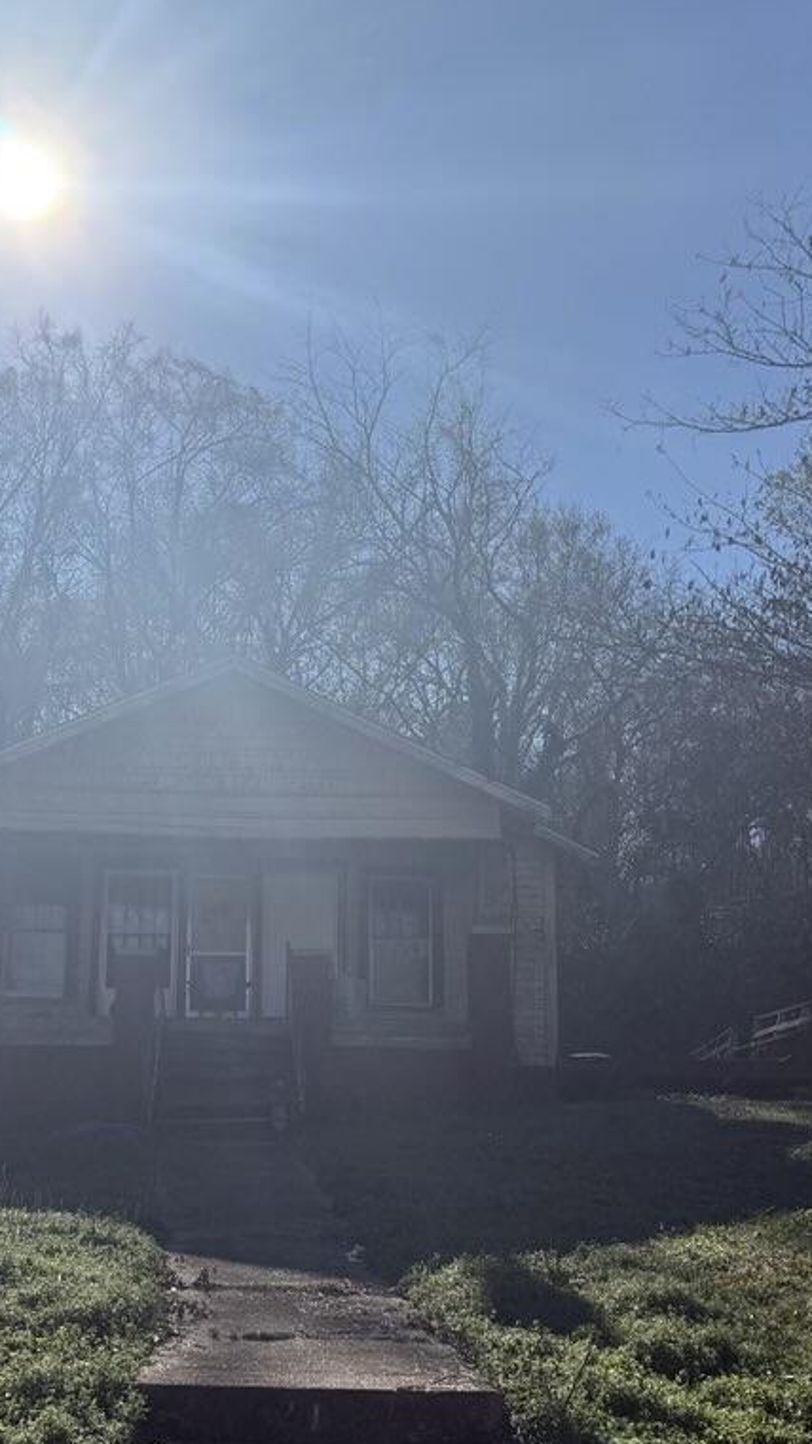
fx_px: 1684
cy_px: 812
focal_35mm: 44
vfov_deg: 46.3
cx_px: 321
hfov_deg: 27.0
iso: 100
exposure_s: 1/14286
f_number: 1.78
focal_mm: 6.76
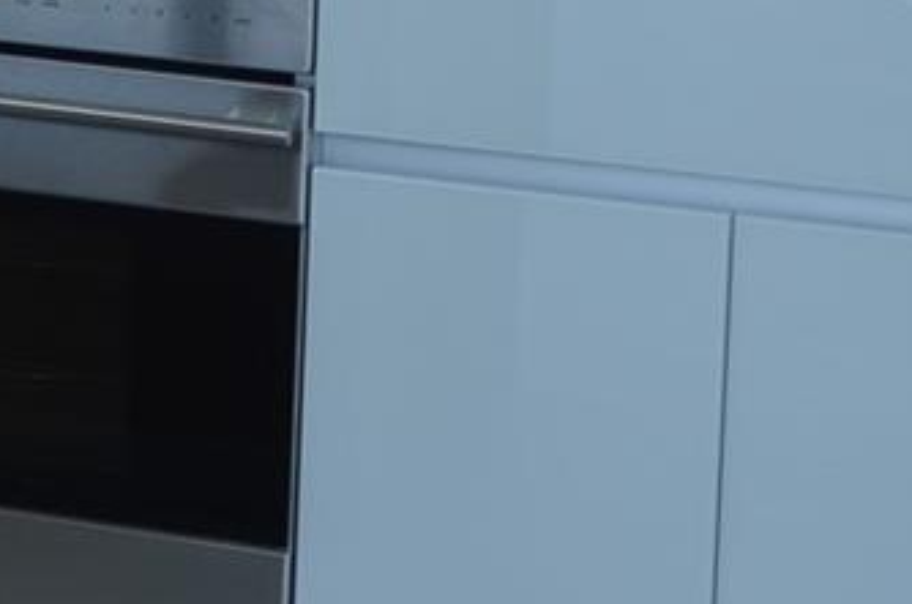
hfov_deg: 9.9
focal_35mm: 187
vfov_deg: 7.1
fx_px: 4726
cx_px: -1169
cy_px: -523
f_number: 5.6
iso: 220
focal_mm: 26
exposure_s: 1/125
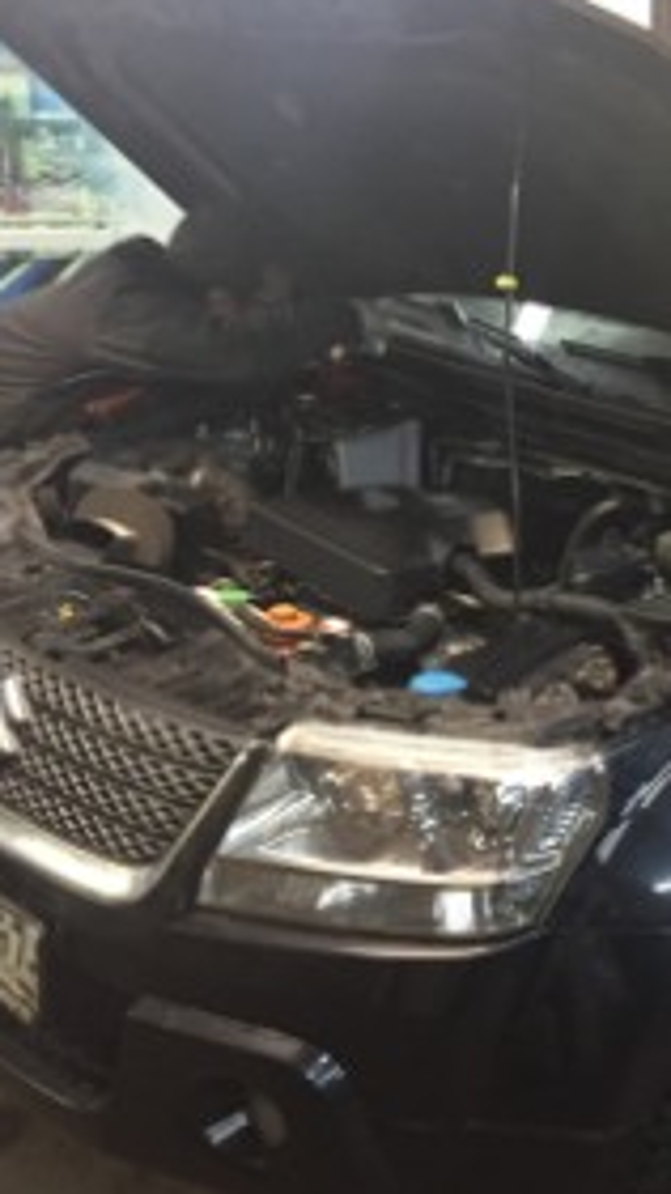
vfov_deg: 45.5
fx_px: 1424
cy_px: 595
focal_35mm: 45
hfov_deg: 25.0
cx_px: 705
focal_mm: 4.15
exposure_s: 1/17
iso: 250
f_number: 2.2
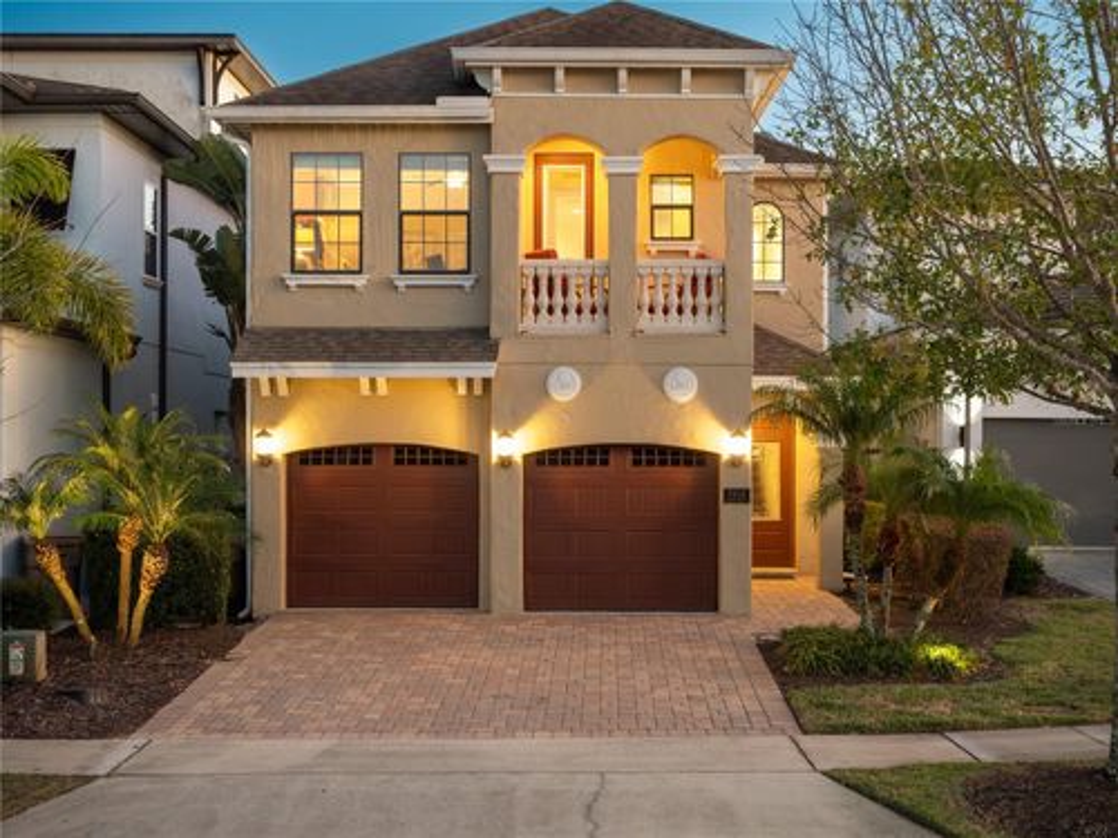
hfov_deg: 41.2
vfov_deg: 31.5
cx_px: 559
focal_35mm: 46
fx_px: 1486
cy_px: 419
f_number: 3.5
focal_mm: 23
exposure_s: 1/13
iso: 3200
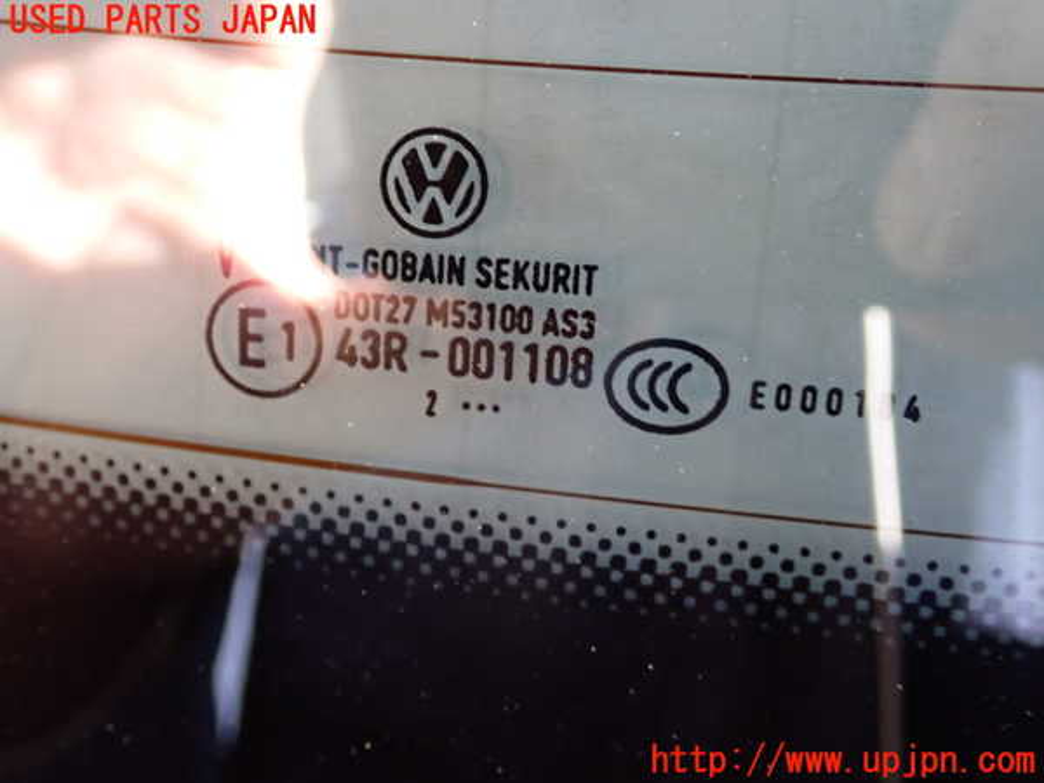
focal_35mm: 47
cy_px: 392
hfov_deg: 40.4
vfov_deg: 30.9
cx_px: 522
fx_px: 1417
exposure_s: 1/50
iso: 500
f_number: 3.1
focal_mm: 8.4
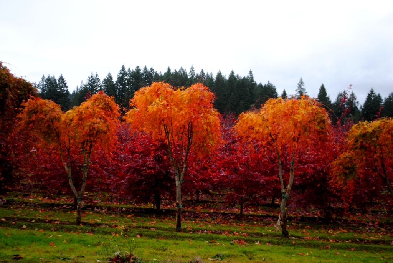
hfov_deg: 37.8
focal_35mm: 52
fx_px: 574
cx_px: 196
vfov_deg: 25.8
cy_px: 132
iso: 200
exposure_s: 1/100
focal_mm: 35
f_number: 5
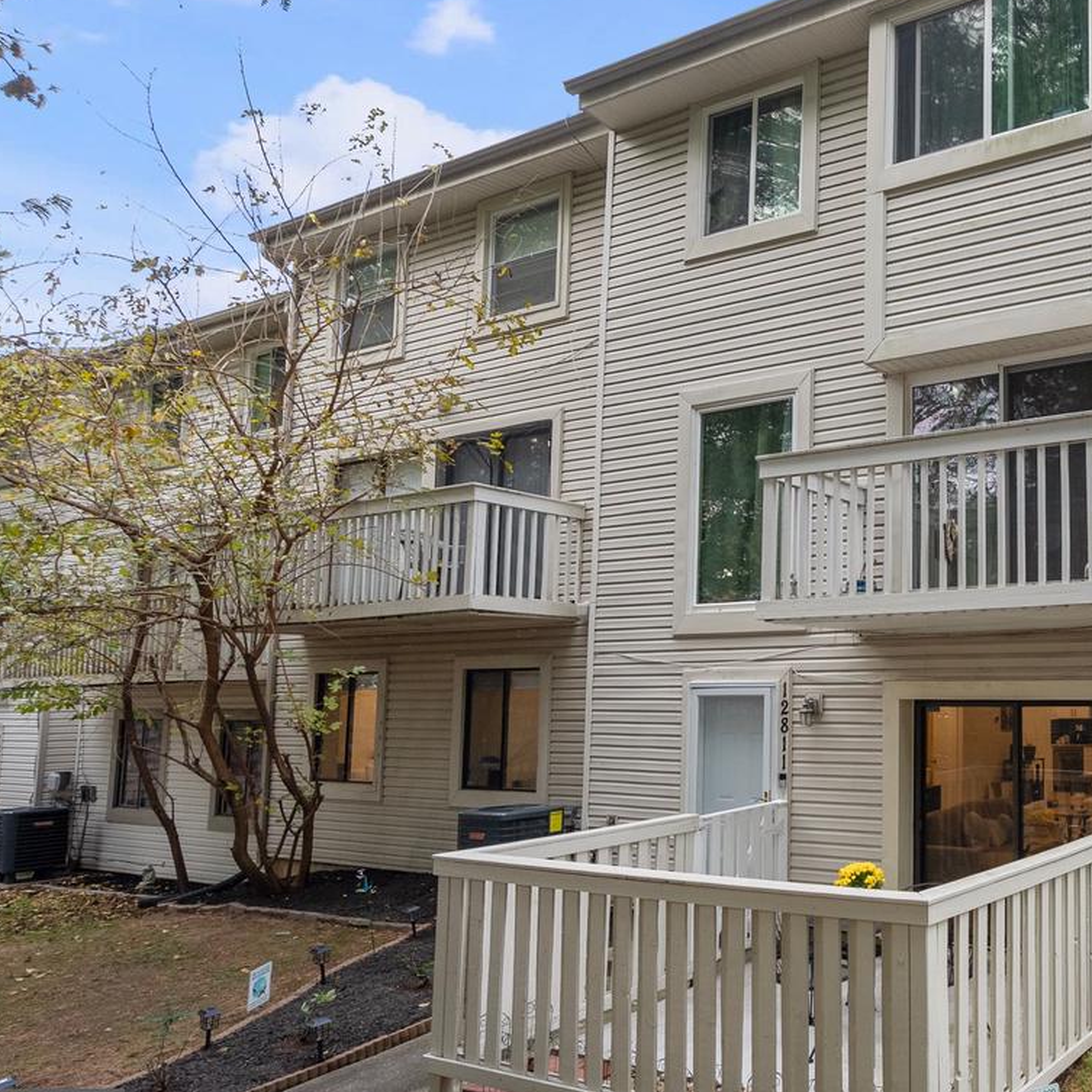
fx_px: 928
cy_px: 466
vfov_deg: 60.7
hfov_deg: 54.6
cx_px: 943
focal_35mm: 26
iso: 800
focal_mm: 16
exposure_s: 1/100
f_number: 8
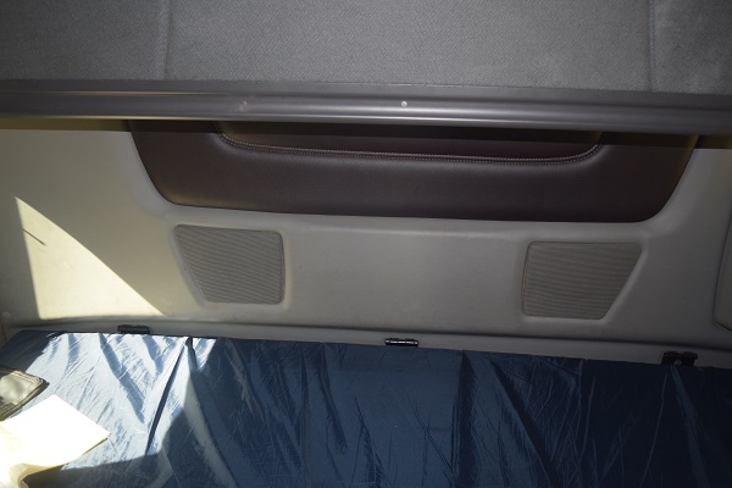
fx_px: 640
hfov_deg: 59.5
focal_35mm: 32
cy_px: 244
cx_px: 366
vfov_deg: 41.7
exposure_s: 1/60
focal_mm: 21
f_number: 4
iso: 800
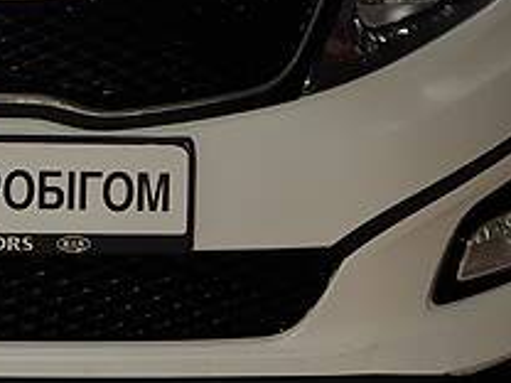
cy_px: -106
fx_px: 2952
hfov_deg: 9.8
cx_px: -74
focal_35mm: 200
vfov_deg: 7.4
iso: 160
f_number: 2.4
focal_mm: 6
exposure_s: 1/33
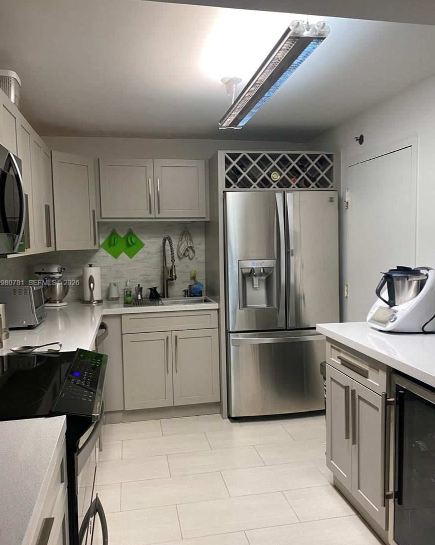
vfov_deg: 62.2
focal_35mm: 28
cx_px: 212
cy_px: 284
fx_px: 451
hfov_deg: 51.5
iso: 80
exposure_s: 1/60
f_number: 1.8
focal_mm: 4.25
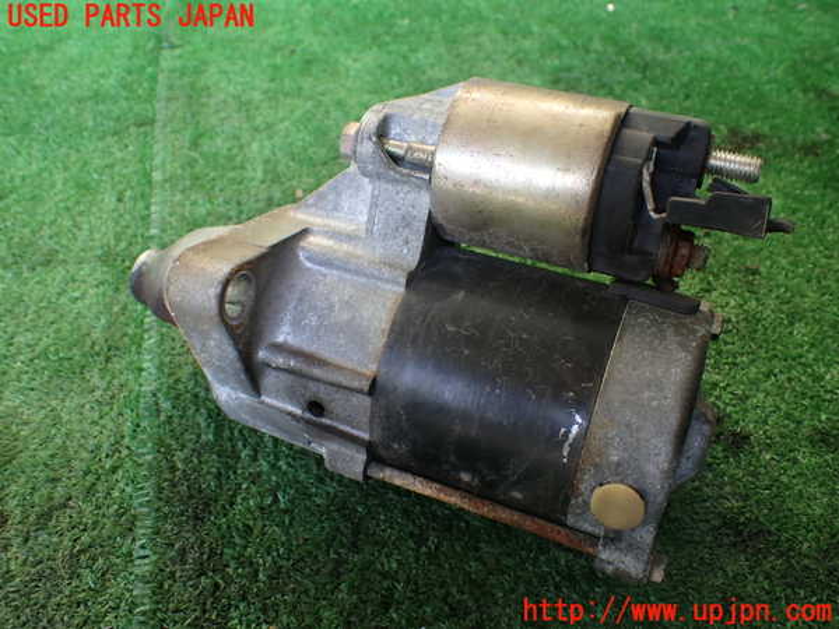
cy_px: 314
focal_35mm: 30
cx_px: 420
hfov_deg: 60.0
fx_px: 727
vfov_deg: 46.8
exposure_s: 1/125
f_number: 2.3
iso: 160
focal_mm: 5.4
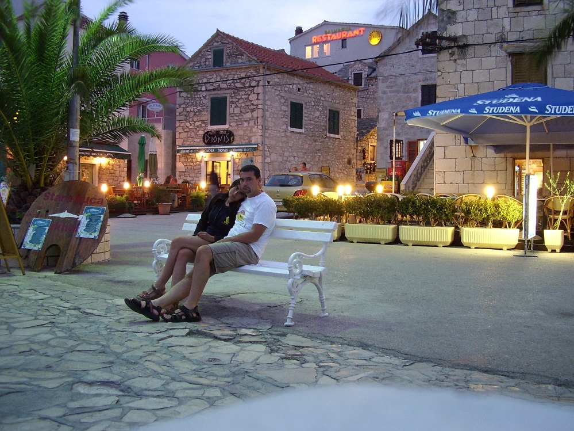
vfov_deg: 46.8
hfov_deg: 60.0
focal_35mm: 30
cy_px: 216
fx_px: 497
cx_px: 287
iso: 100
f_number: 2.9
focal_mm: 5.8
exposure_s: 1
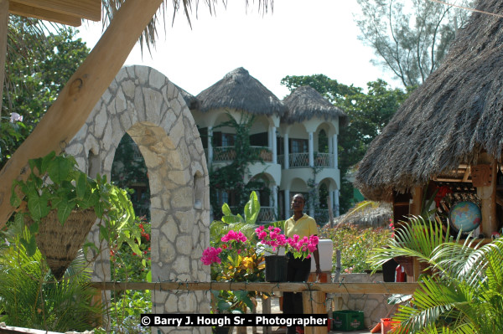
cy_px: 167
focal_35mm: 75
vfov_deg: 18.2
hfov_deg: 27.0
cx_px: 252
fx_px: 1047
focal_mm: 50
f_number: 5
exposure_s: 1/500
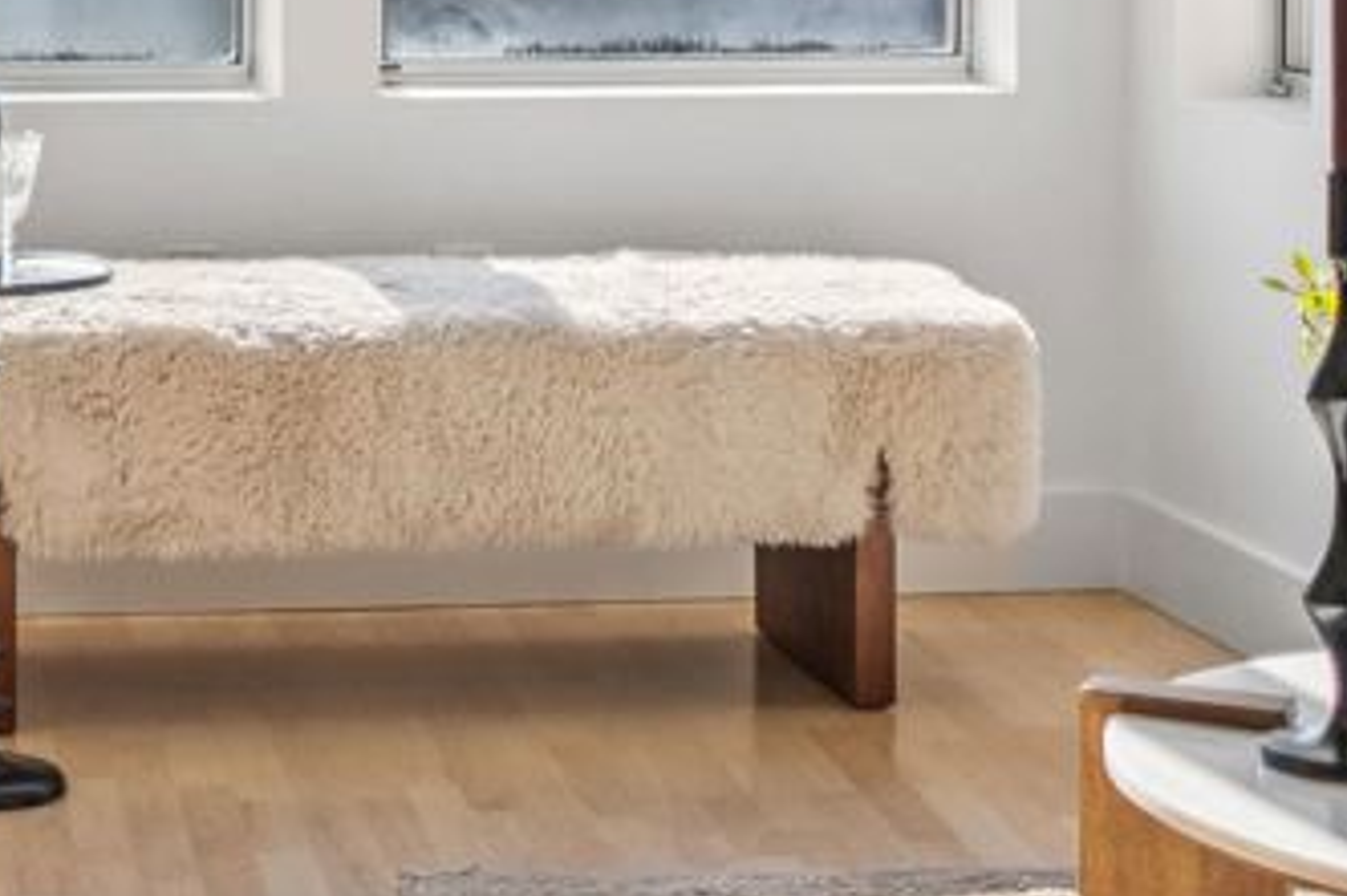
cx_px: 12
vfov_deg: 12.6
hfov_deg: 18.5
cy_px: 87
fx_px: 4039
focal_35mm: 108
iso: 125
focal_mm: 23
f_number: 2
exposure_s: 1/250
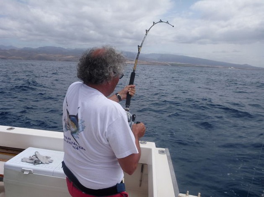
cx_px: 132
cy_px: 98
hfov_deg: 63.5
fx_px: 213
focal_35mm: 28
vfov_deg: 49.7
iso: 100
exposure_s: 1/200
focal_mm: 4.9
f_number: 10
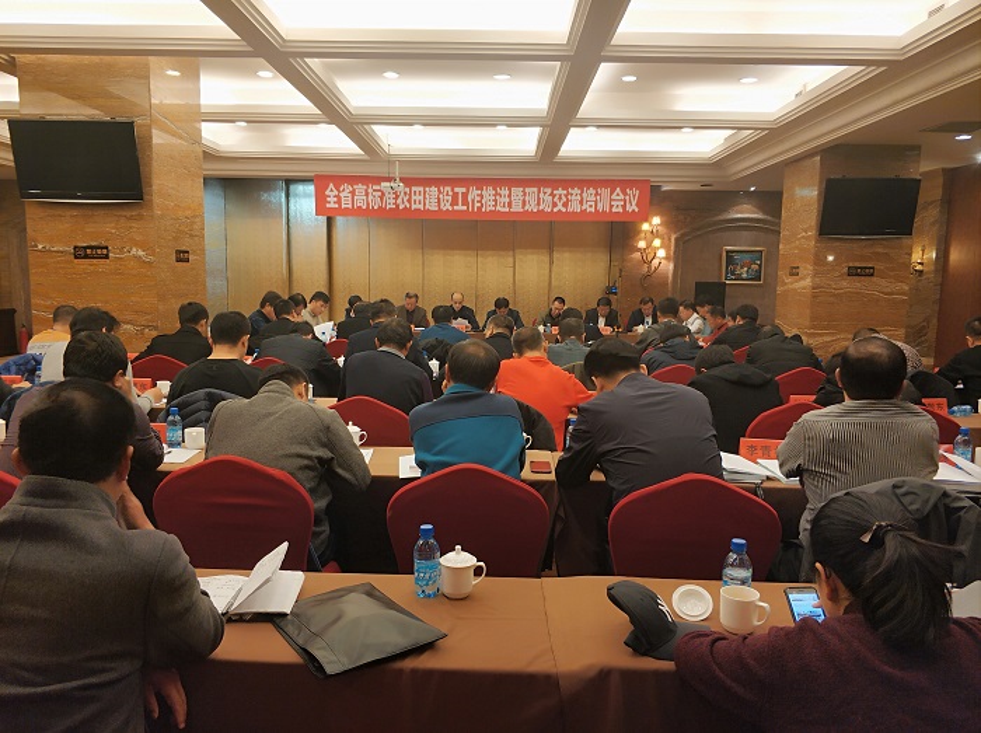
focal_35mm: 27
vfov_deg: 51.2
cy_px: 366
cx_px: 490
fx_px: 764
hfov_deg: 65.4
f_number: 1.8
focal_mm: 3.82
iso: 406
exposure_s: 1/25
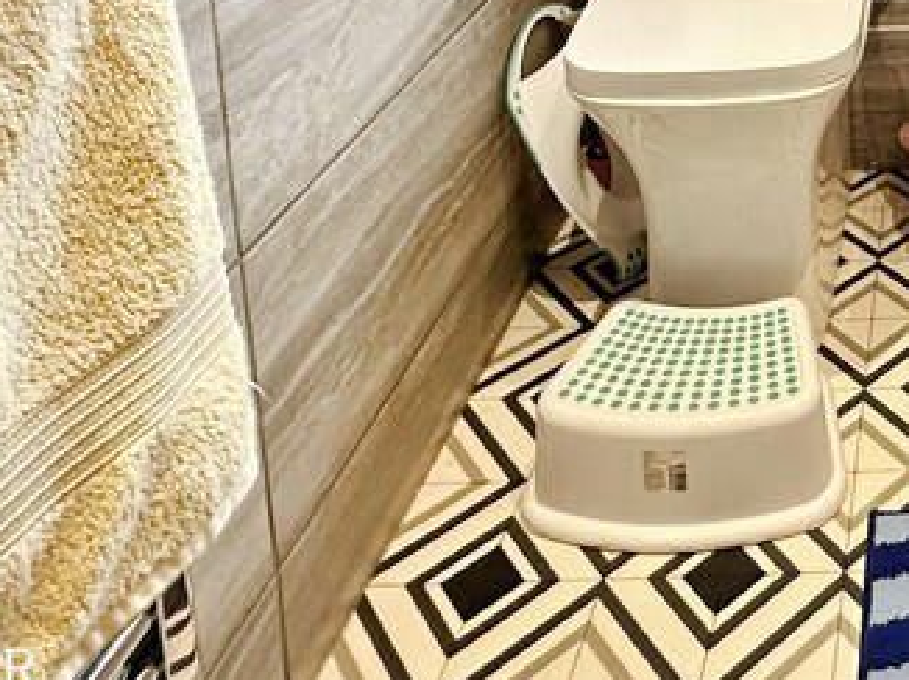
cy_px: -332
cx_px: 979
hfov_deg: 36.8
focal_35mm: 44
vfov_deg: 25.2
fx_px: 1155
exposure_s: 1/100
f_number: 2.2
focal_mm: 2.22
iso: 160
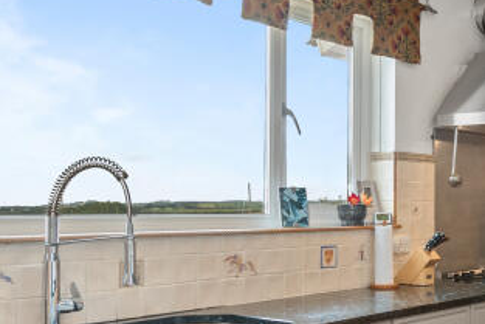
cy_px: 160
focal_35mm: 49
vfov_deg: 27.6
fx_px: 660
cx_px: 457
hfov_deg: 37.1
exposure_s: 1/6
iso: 250
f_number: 9
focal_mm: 10
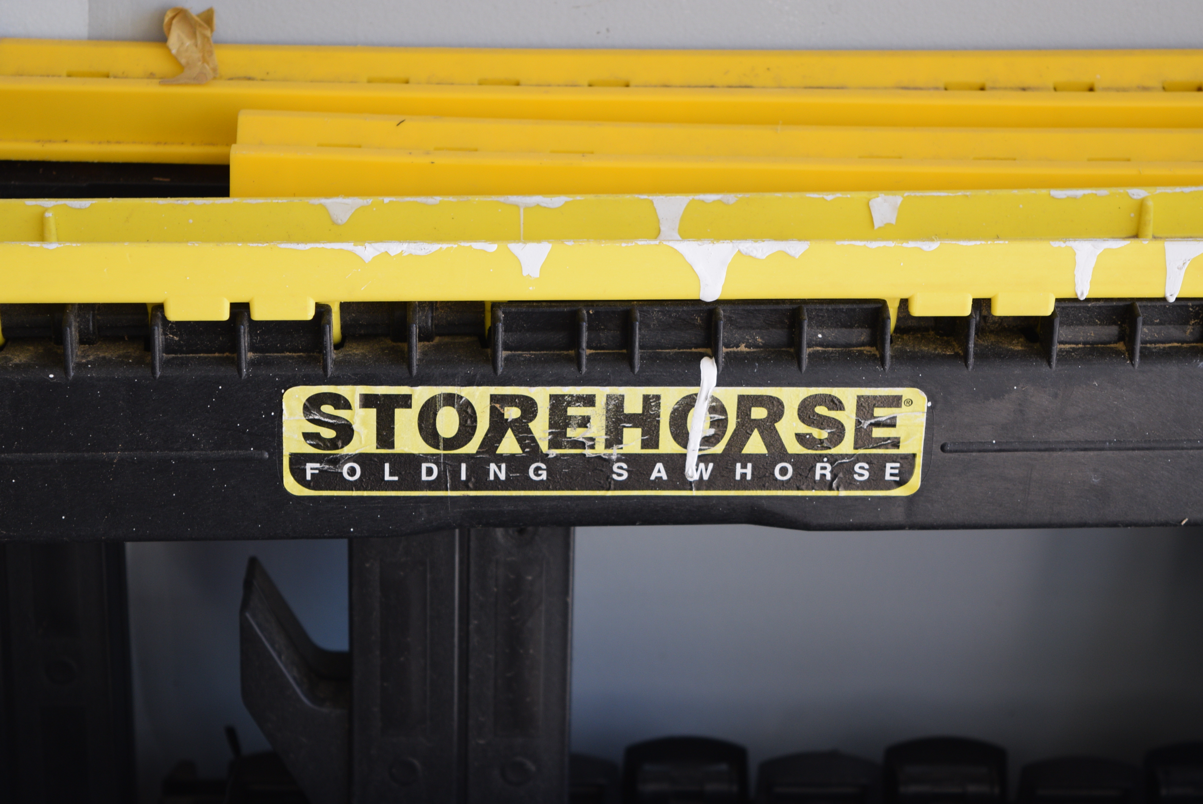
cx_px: 602
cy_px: 402
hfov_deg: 24.6
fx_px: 2759
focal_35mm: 82
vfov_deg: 16.6
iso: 400
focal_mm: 55
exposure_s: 1/80
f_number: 5.6
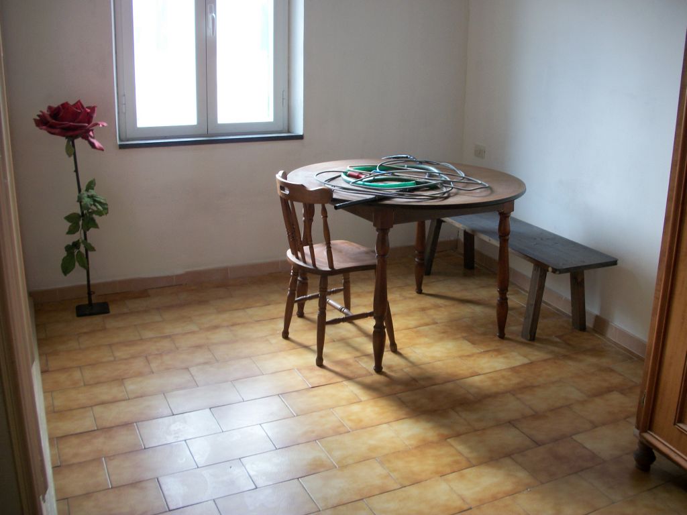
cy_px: 258
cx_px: 344
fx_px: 695
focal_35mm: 35
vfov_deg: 40.7
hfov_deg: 52.6
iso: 80
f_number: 3.1
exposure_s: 1/40
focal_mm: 6.3
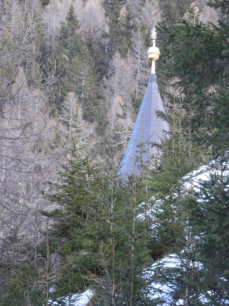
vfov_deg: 6.6
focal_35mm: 300
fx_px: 2647
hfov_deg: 5.0
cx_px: 114
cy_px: 153
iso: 400
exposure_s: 1/80
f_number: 6.3
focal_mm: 53.5
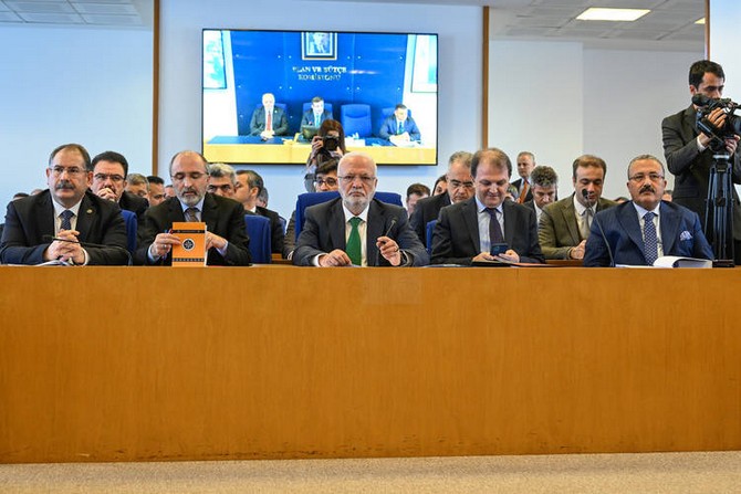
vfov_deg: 29.3
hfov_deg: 42.7
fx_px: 947
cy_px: 247
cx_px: 370
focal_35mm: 46
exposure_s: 1/125
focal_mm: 46
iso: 2000
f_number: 4
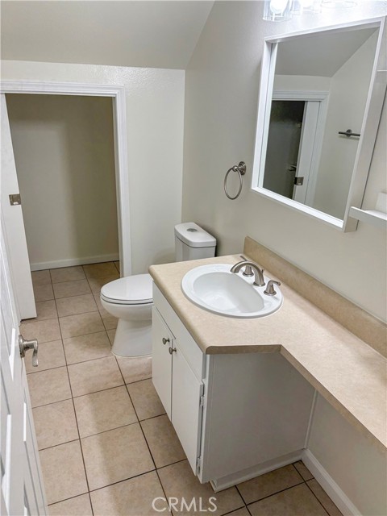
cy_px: 258
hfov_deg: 53.1
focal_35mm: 26
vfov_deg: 67.3
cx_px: 194
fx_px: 388
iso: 64
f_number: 1.6
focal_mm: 5.96
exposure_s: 1/120
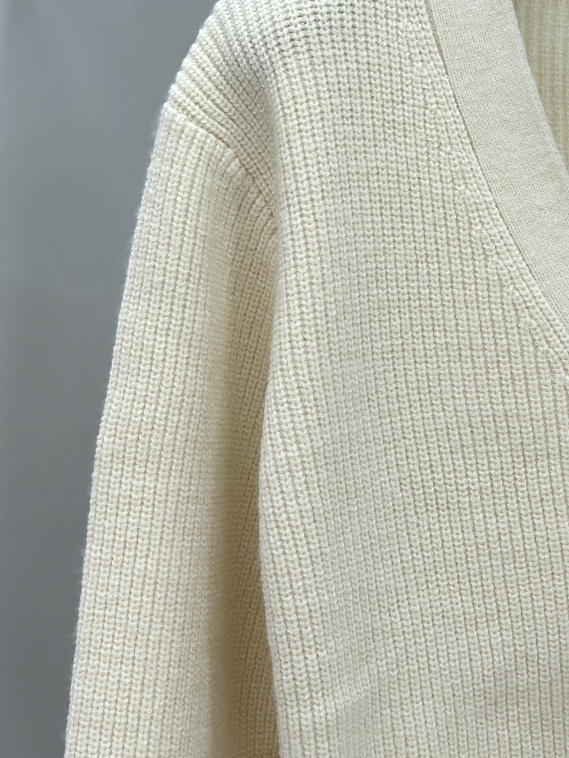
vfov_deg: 18.9
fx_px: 2258
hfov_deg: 14.3
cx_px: 164
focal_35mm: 103
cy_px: 144
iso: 80
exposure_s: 1/516
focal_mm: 6.86
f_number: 1.78
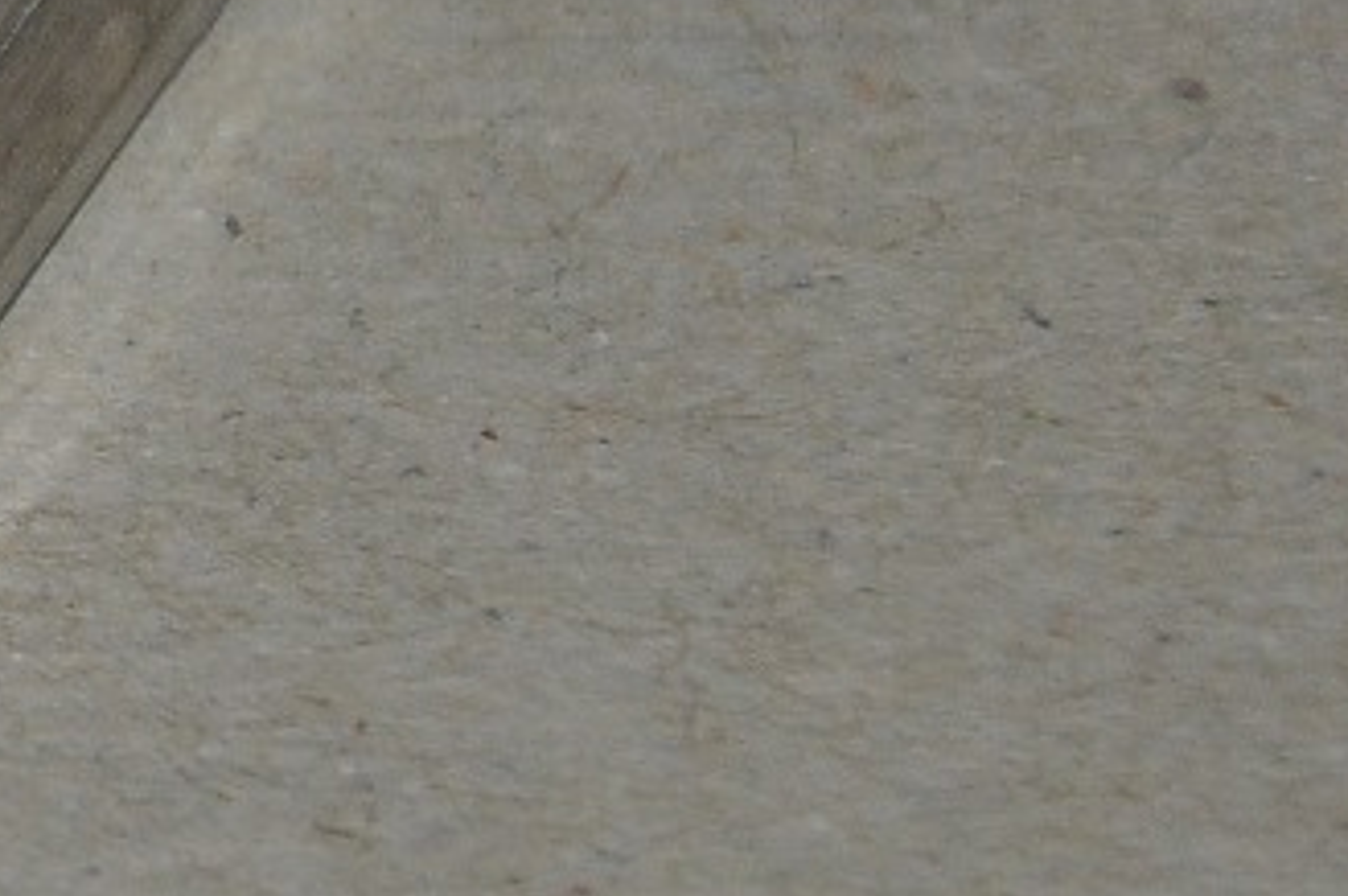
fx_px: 29232
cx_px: -1241
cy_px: -66
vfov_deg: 1.8
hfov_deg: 2.6
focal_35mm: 781
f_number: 5.6
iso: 500
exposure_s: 1/60
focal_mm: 105
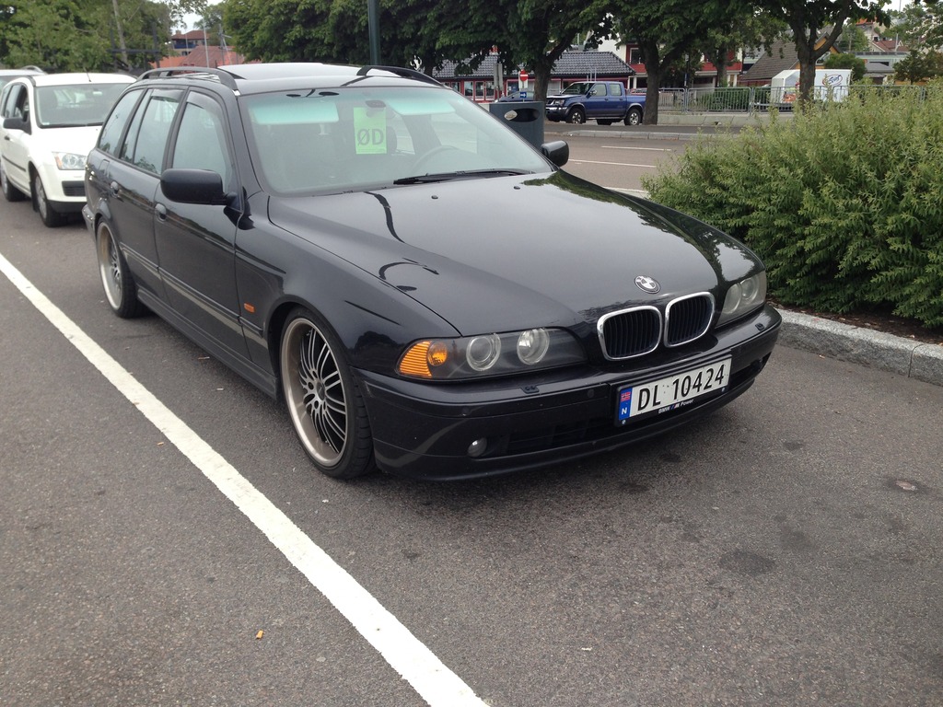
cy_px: 354
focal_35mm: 33
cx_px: 472
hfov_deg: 55.4
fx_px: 899
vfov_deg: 42.9
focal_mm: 4.12
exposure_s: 1/382
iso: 50
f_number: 2.4
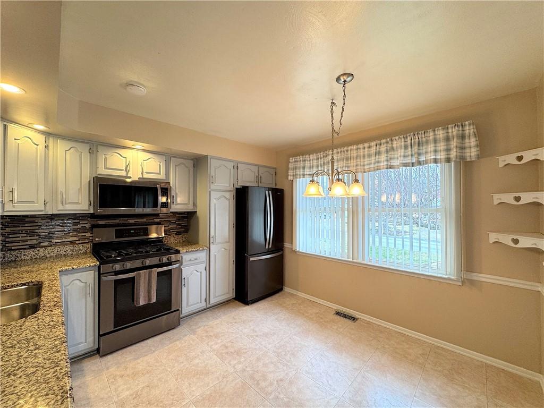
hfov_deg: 102.1
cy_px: 204
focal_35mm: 14
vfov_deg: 85.7
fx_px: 220
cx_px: 272
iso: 125
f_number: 2.2
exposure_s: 1/120
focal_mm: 2.22
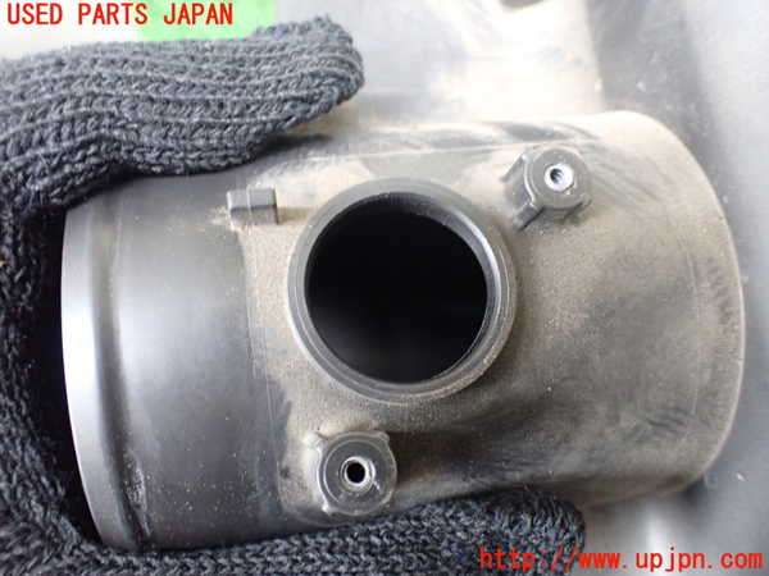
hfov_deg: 60.0
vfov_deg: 46.8
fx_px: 666
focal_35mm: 30
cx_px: 384
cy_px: 288
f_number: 2.3
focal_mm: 5.4
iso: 800
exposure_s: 1/40
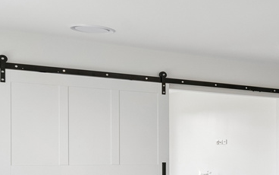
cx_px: 482
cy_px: 178
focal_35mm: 71
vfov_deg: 17.9
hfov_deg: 21.1
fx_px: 540
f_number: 9
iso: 400
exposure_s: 1/50
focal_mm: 16
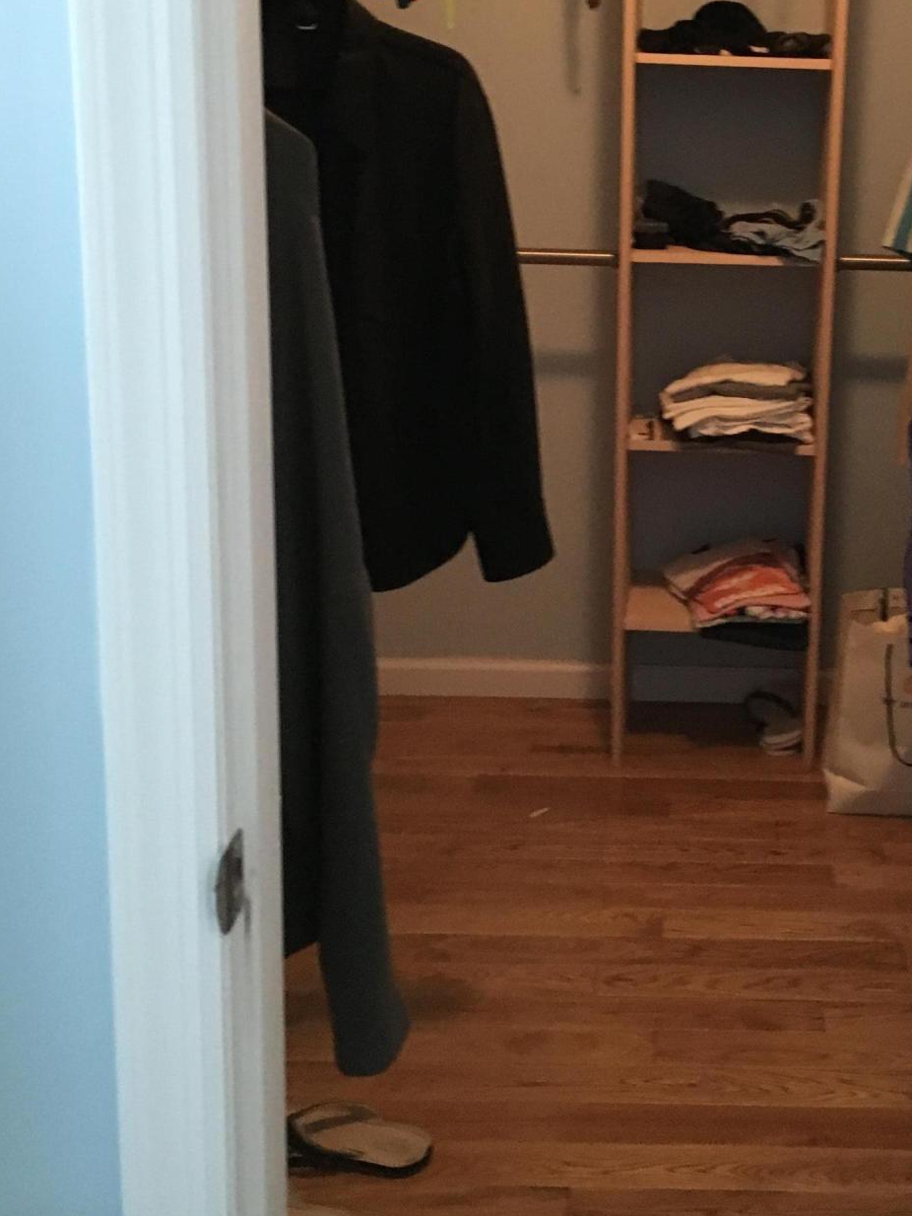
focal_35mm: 47
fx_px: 1650
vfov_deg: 40.0
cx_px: 714
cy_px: 414
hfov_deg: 30.2
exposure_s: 1/15
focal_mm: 4.15
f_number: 2.2
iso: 250
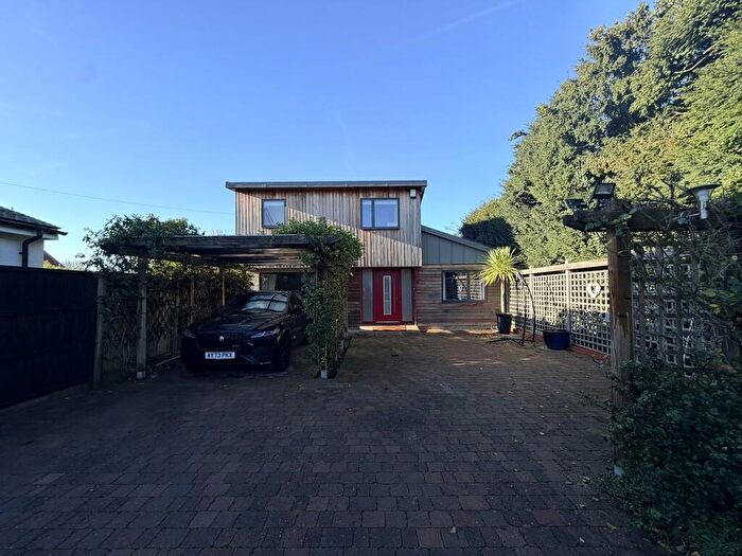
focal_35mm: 14
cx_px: 371
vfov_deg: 85.7
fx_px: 300
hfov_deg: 102.1
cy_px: 278
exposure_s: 1/502
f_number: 2.2
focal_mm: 2.22
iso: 50
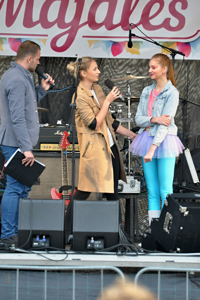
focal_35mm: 300
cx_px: 100
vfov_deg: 6.9
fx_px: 2499
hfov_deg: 4.6
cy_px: 150
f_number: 3.2
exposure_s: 1/400
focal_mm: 200
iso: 200
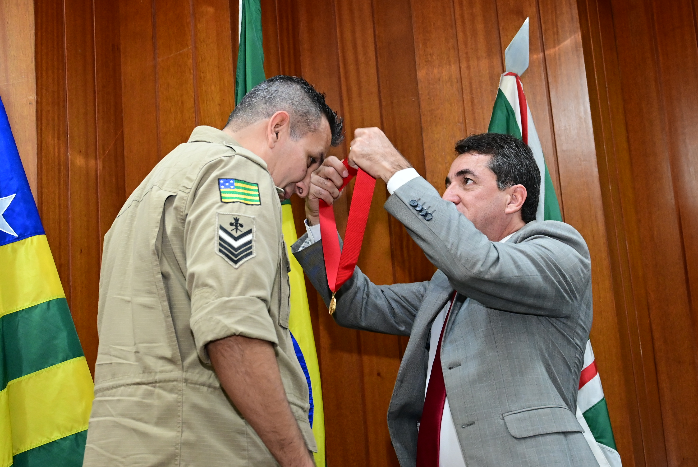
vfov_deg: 21.3
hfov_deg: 31.4
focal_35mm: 64
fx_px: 1242
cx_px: 349
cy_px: 234
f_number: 4.5
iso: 4000
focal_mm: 43
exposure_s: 1/125
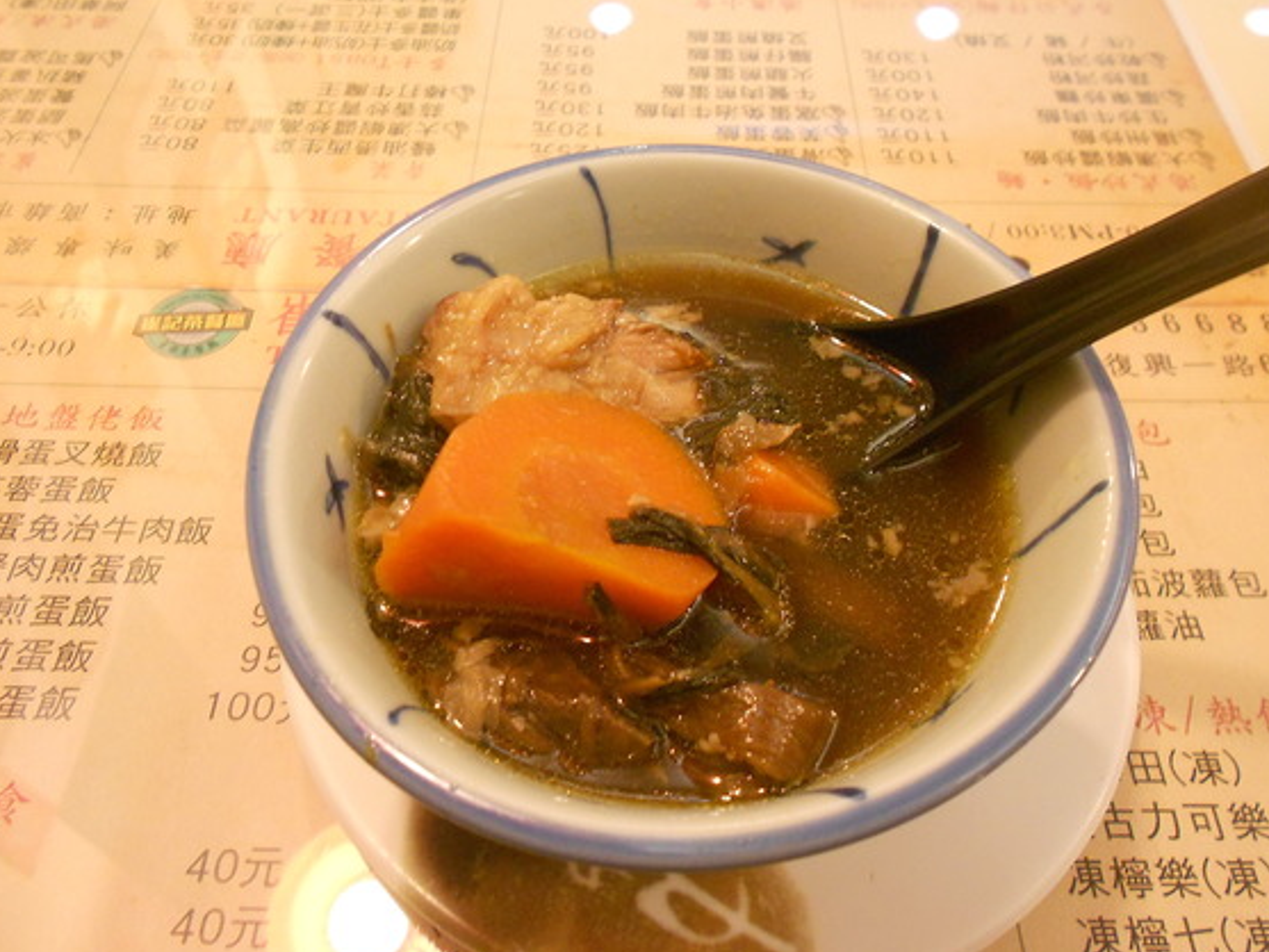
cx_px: 631
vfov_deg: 49.8
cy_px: 458
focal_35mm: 28
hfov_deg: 63.4
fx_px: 1027
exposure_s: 1/10
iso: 400
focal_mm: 4.6
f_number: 3.2
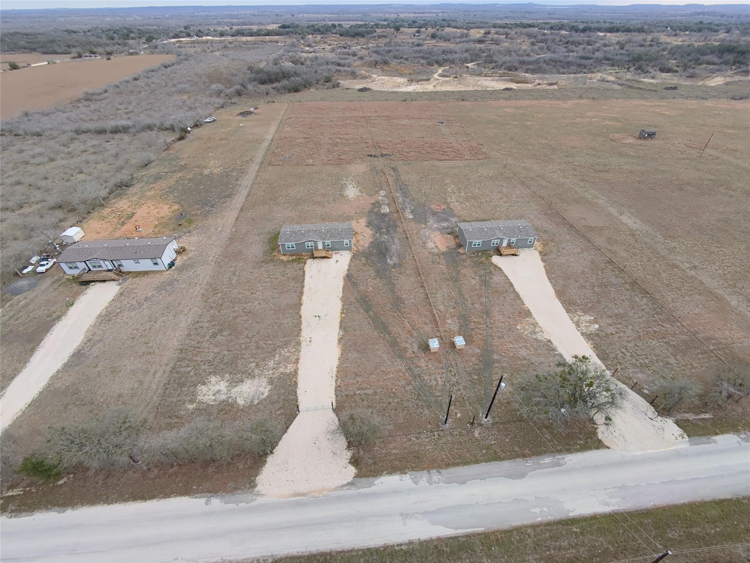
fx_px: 347
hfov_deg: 94.5
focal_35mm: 16
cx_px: 375
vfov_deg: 78.1
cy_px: 282
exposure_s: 1/905
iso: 102
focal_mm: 16
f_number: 2.55
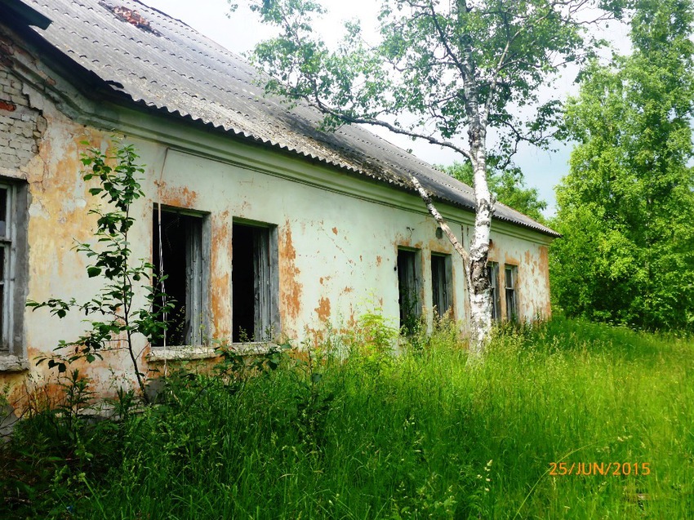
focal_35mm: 35
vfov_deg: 40.7
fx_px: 702
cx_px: 347
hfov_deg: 52.6
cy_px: 260
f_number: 3.7
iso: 100
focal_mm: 6
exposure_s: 1/250
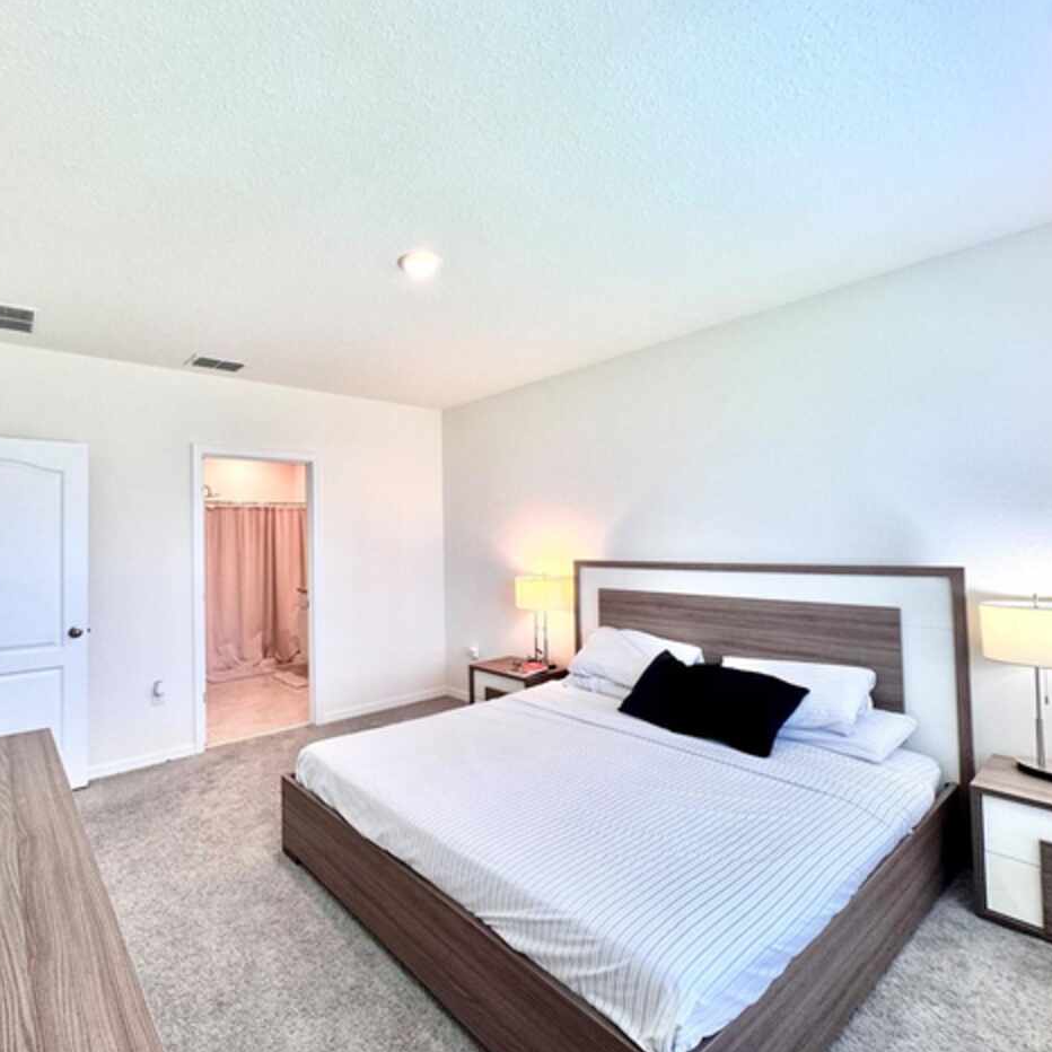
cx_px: 470
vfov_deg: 84.0
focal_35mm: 17
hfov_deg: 83.7
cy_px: 520
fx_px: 585
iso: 125
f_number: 2.2
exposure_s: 1/120
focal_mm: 2.22
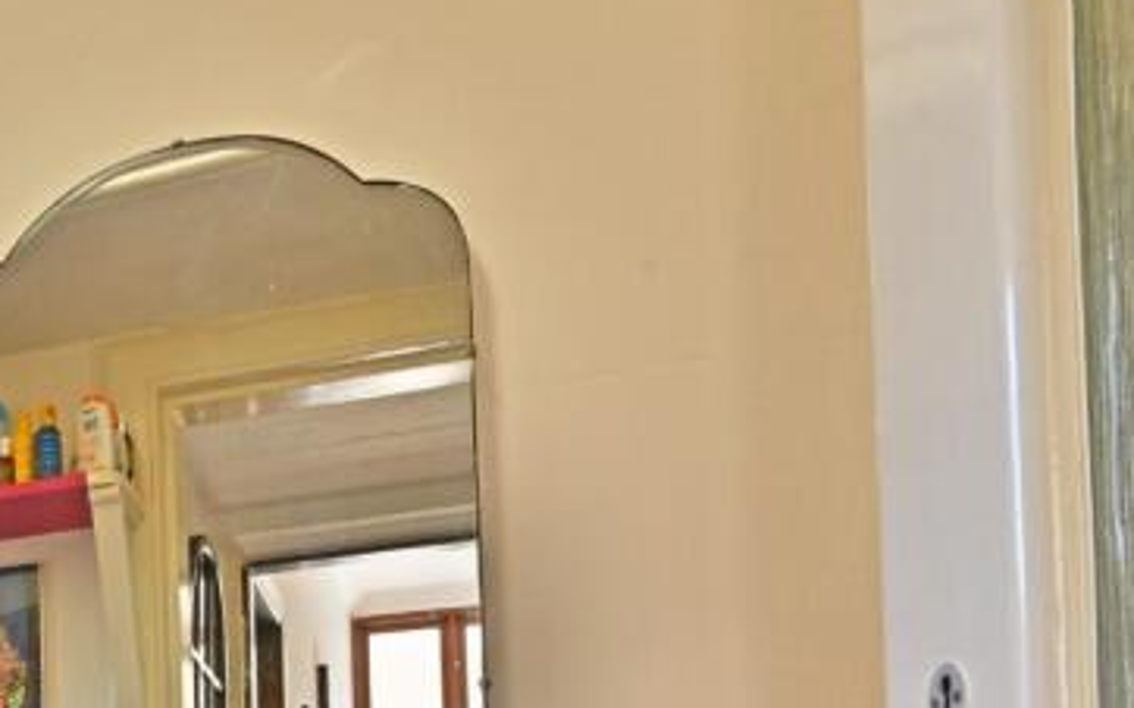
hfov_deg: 32.0
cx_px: -282
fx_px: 1558
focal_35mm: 50
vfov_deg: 22.7
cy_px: 929
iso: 125
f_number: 13
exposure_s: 1/5
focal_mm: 17.5
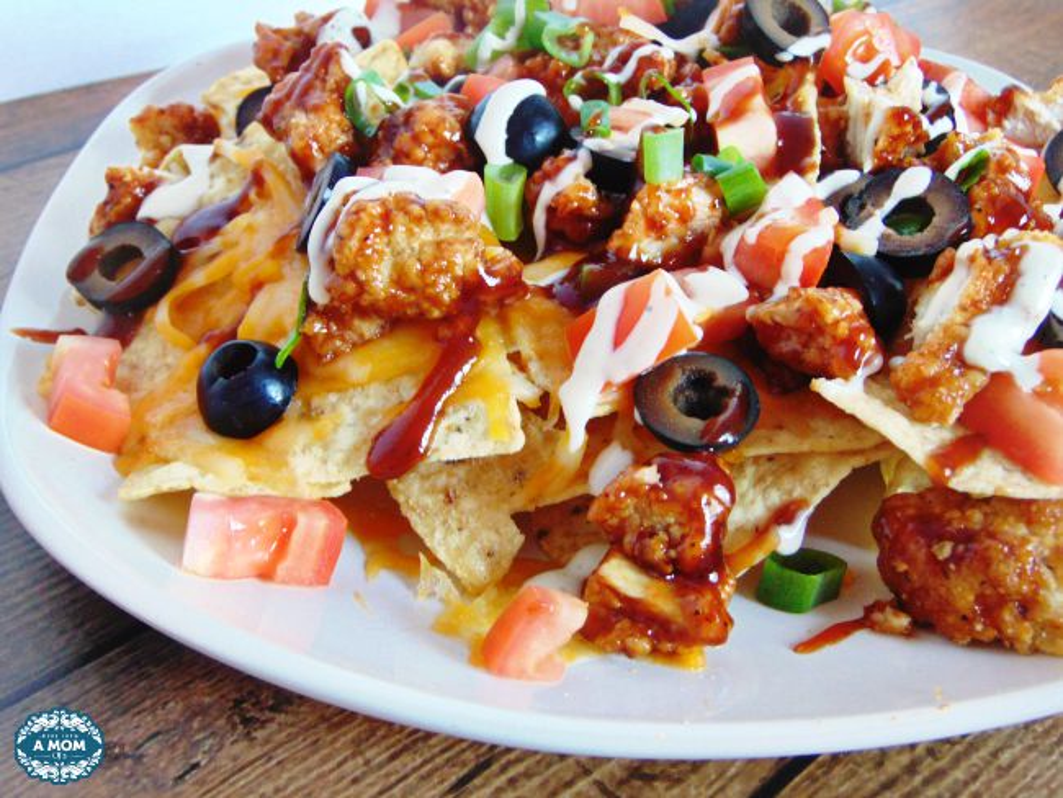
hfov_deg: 44.8
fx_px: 1290
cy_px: 399
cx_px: 532
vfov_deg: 34.4
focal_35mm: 42
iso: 200
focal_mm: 7.6
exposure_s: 1/30
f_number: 3.3
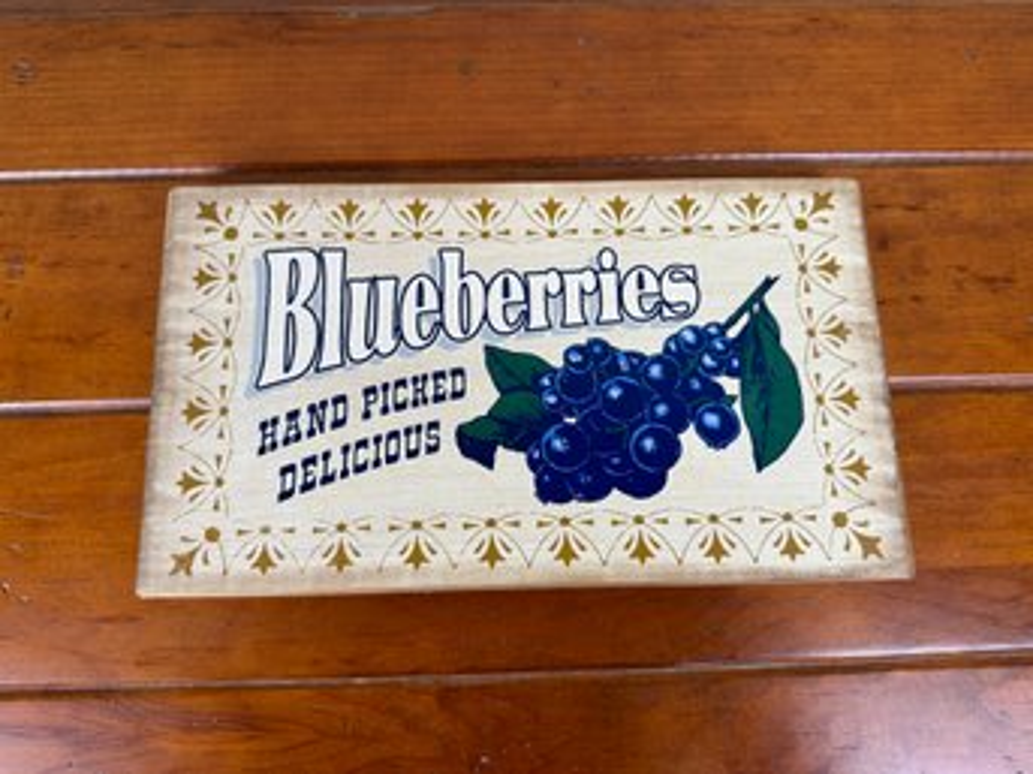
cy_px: 387
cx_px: 516
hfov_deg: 71.6
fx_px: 716
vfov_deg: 56.8
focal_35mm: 24
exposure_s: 1/120
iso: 64
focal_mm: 6.76
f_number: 1.78
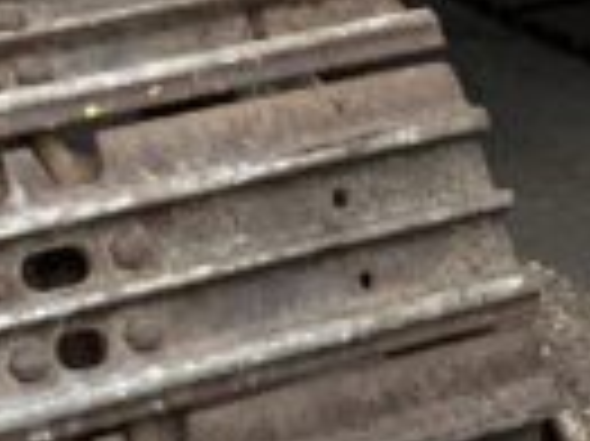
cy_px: 108
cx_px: 667
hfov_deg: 8.6
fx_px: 3865
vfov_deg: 6.5
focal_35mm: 227
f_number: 1.8
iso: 16
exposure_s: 1/338
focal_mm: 3
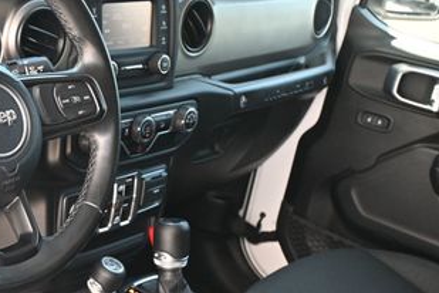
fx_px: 738
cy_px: 211
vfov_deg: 22.3
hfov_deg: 30.9
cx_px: 9
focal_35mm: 61
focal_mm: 19.5
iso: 640
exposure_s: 1/125
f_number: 3.8
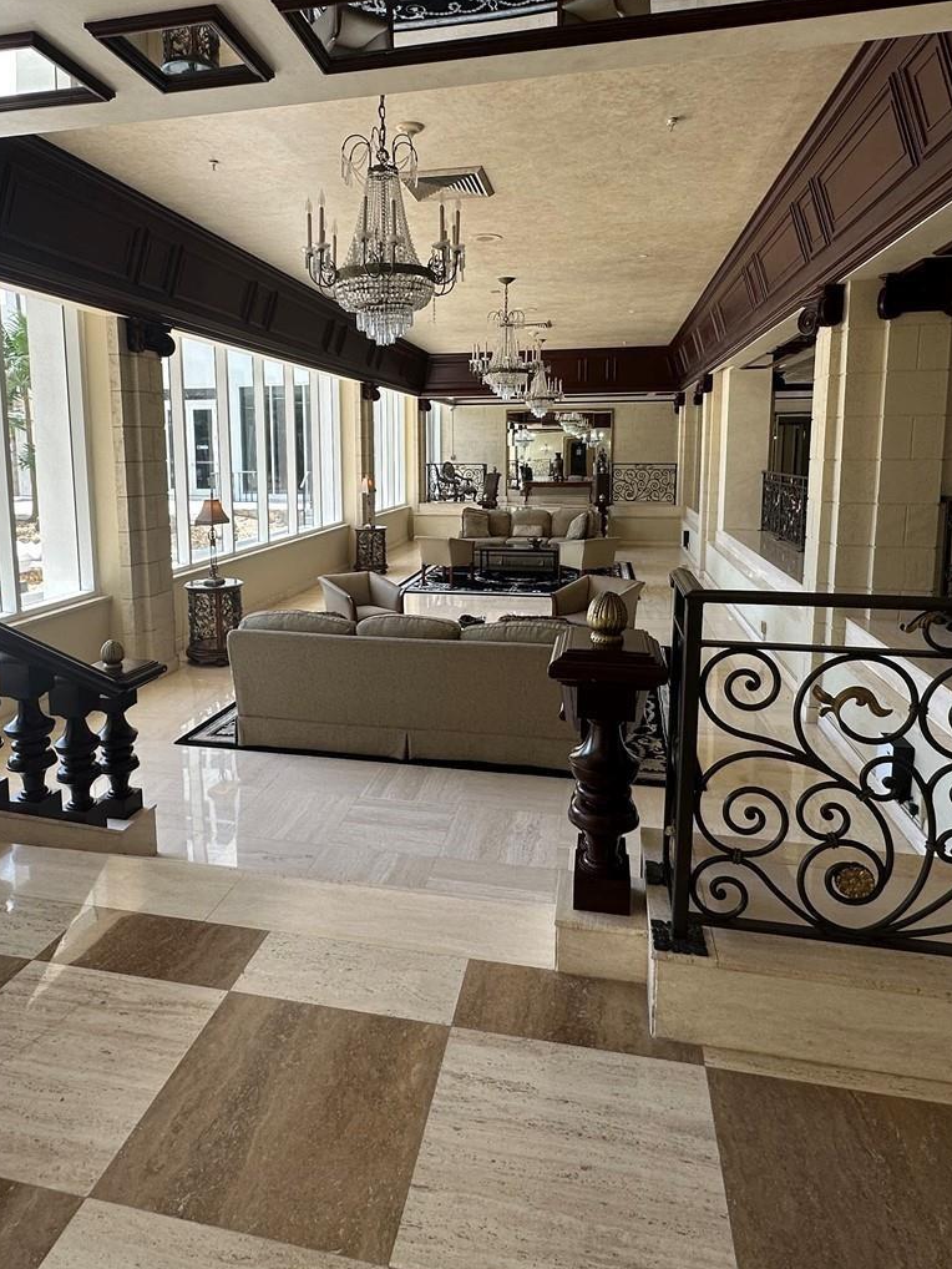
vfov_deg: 76.0
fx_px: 806
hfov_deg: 61.0
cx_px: 427
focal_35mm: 22
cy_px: 551
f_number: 2.2
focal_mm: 2.22
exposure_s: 1/105
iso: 40
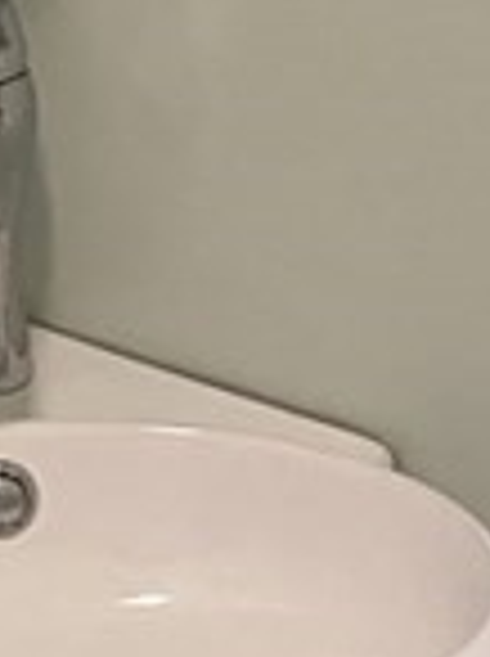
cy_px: -261
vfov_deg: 13.7
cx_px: -76
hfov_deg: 10.6
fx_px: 2593
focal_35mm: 137
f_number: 1.8
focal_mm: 4.25
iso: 320
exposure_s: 1/60
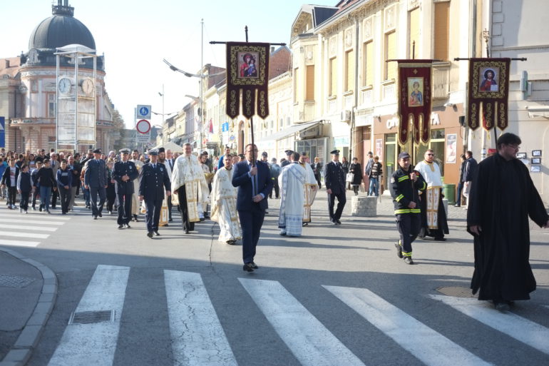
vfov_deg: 32.6
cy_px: 183
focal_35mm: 41
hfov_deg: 47.4
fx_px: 625
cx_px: 274
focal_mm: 27
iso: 200
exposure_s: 1/900
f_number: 2.8
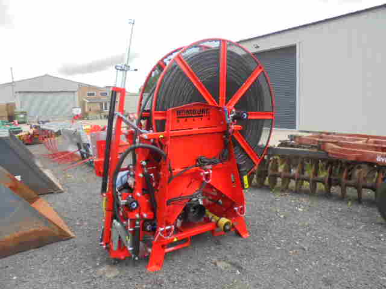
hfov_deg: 67.3
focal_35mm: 26
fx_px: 290
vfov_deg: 53.1
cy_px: 144
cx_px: 193
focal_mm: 4.6
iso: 100
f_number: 3.5
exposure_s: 1/200
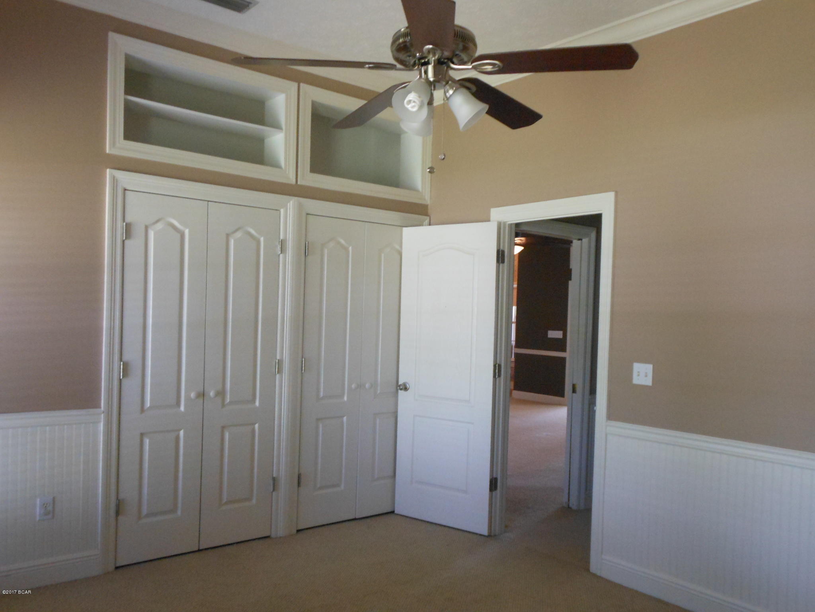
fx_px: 683
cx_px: 408
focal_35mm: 29
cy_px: 306
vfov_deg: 48.2
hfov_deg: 61.7
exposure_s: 1/30
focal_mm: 5.2
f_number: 3.3
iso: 400
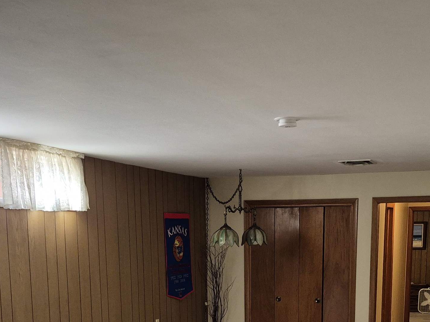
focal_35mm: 49
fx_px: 609
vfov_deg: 27.7
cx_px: 245
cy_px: 334
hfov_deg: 38.8
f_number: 1.8
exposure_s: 1/120
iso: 400
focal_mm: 5.4
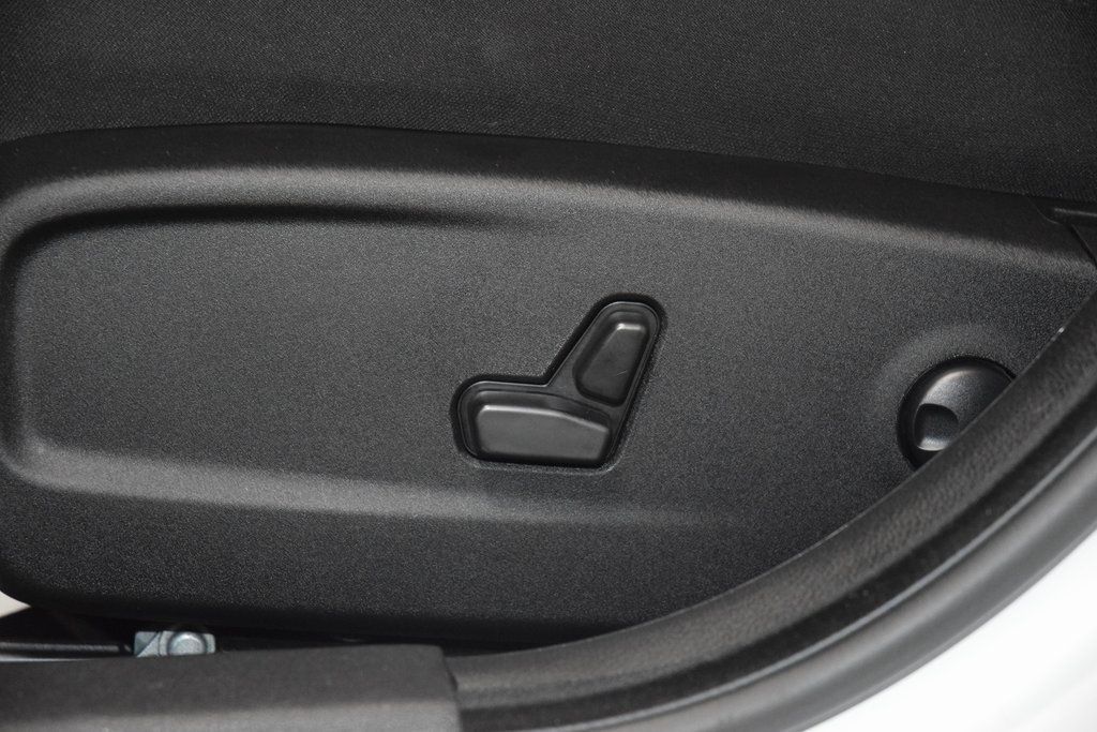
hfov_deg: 19.5
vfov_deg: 13.0
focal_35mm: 105
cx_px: 548
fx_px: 3200
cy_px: 366
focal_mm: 70
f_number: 4.5
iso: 3200
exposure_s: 1/60
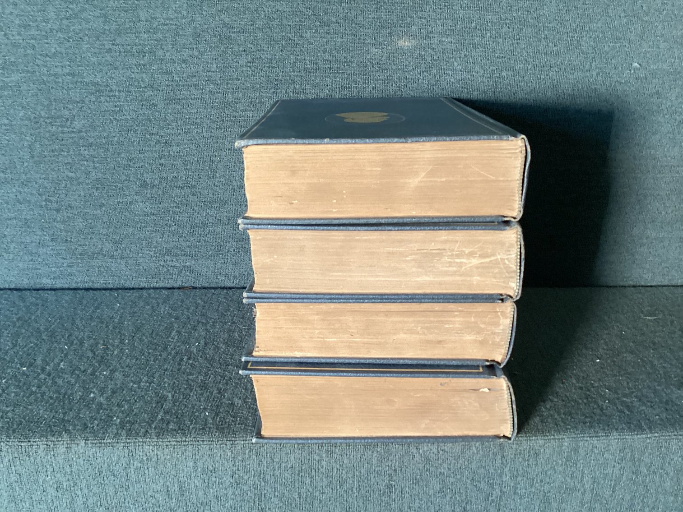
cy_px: 256
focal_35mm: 31
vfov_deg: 45.4
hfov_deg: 58.3
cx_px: 342
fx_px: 612
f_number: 2.4
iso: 250
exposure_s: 1/40
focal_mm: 3.3
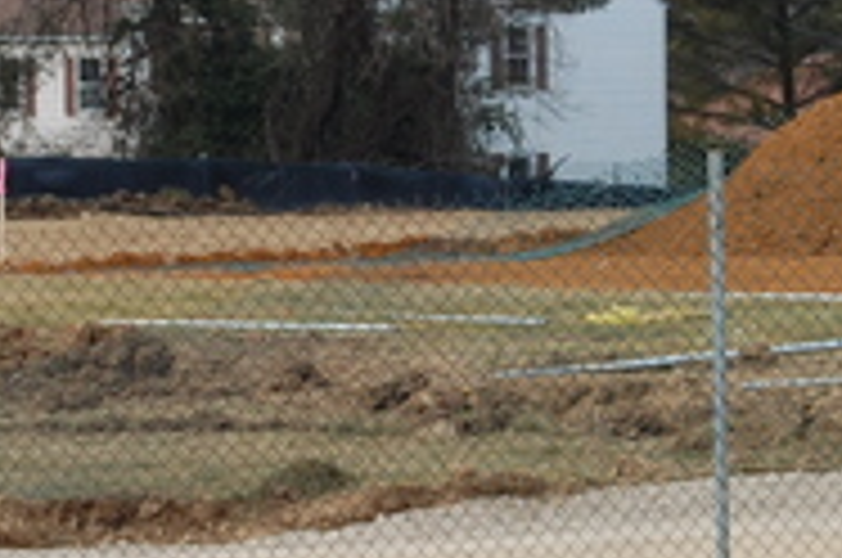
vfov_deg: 4.8
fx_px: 6601
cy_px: 198
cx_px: 428
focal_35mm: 283
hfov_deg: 7.3
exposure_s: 1/200
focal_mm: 55
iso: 200
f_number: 7.1
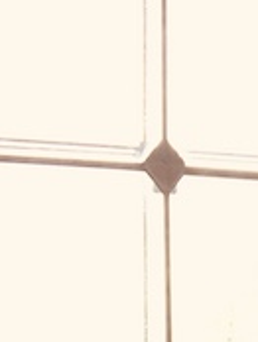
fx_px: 972
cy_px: 522
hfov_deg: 14.6
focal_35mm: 98
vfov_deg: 17.8
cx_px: 315
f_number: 2.2
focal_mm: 2.87
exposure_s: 1/306
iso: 16
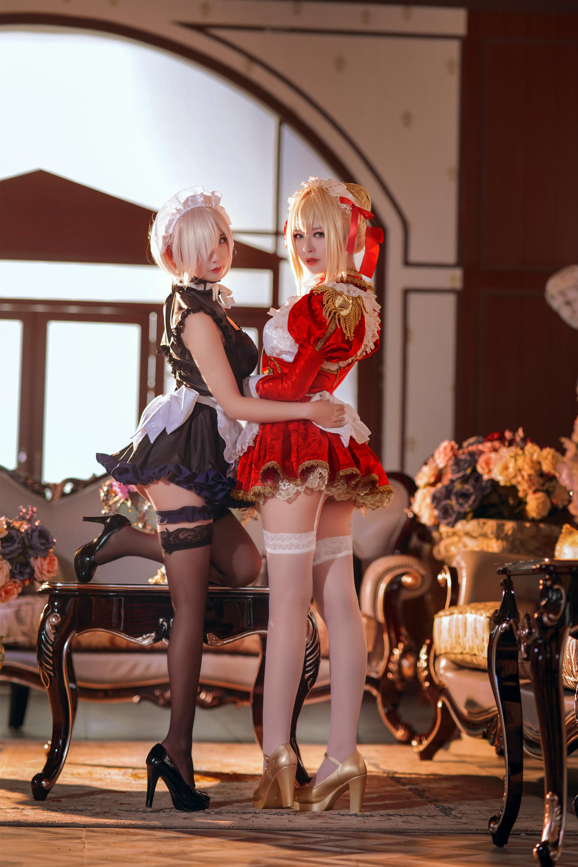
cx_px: 289
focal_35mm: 85
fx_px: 2047
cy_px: 434
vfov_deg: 23.9
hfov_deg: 16.1
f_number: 2
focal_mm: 85
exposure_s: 1/160
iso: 320
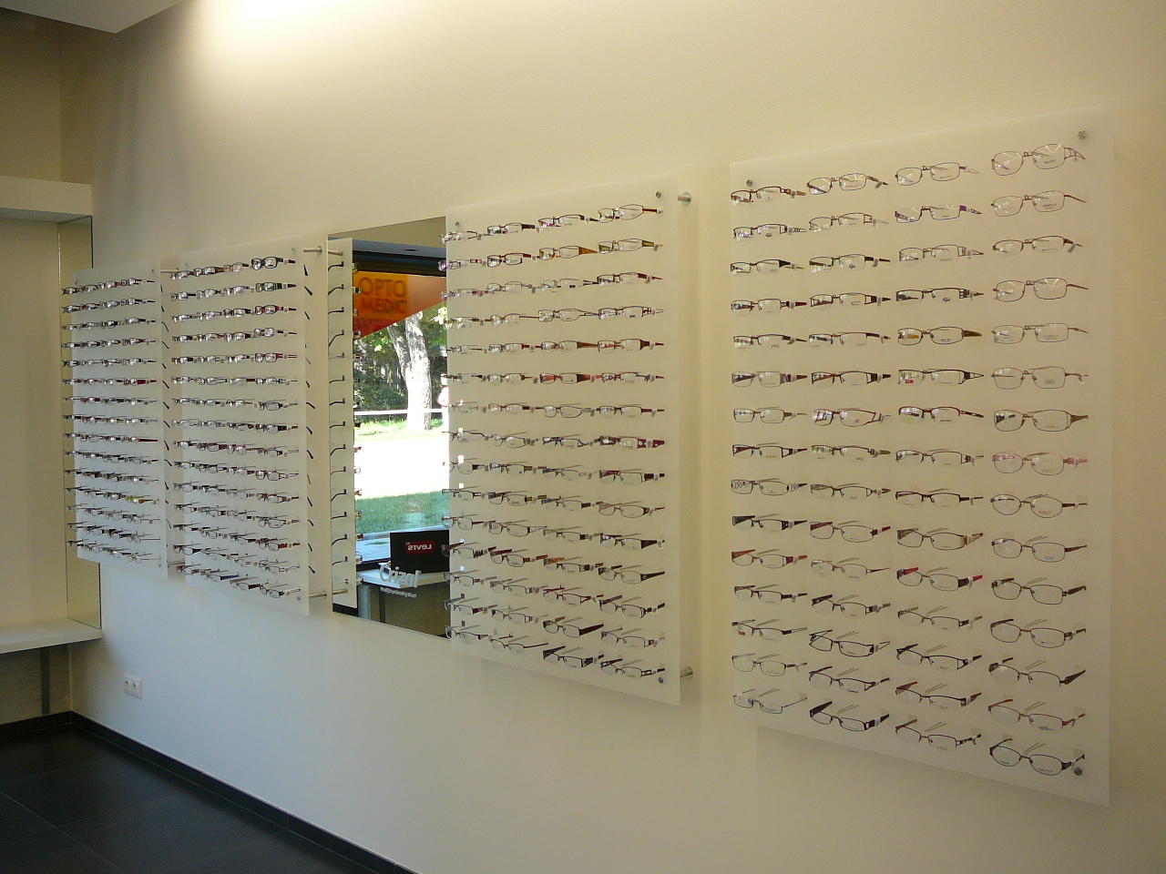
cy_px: 437
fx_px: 1179
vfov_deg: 40.7
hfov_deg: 52.6
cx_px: 583
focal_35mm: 35
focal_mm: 5.2
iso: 80
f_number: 2.8
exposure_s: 1/50
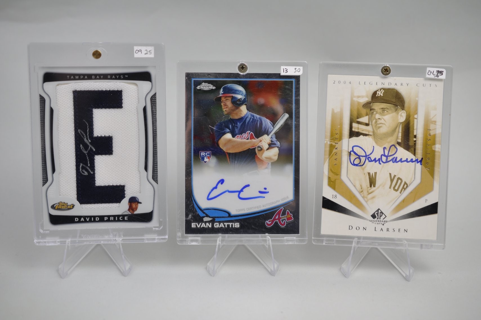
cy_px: 160
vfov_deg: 22.6
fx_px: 801
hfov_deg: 33.4
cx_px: 240
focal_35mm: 60
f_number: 4.5
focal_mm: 40
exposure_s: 1/80
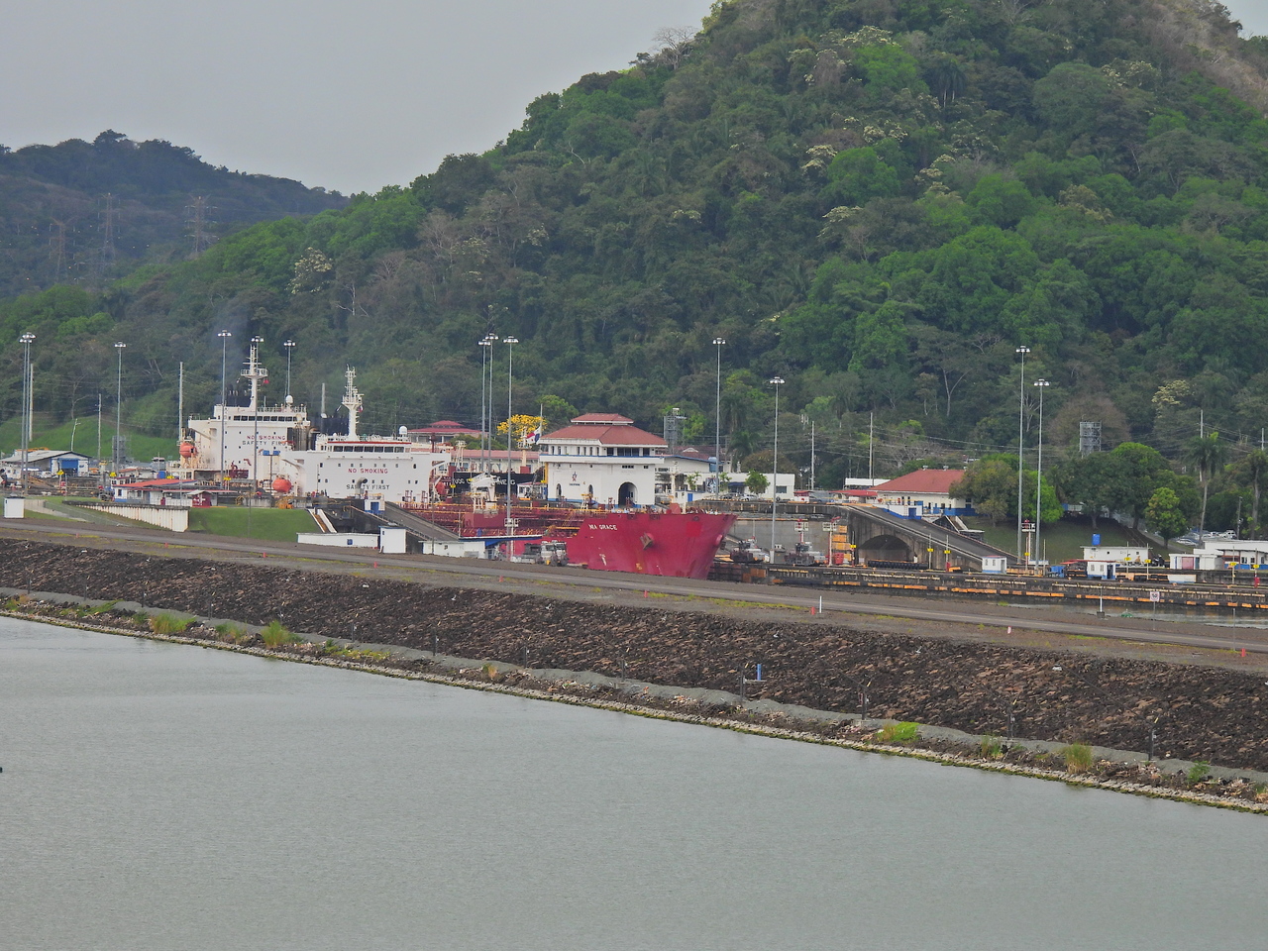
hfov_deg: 8.2
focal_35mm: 240
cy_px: 476
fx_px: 8791
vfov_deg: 6.2
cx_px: 634
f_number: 4.5
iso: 100
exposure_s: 1/640
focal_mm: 42.8
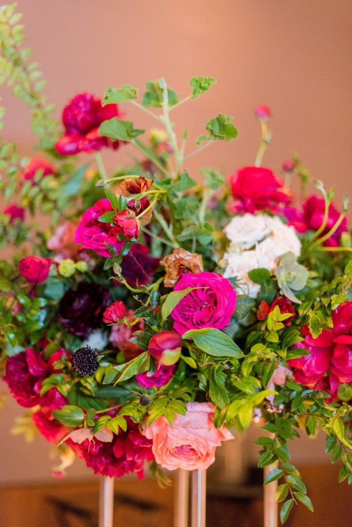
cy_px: 264
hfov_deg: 27.0
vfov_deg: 39.6
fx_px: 732
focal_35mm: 50
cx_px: 176
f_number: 1.4
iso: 1600
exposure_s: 1/100
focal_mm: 50
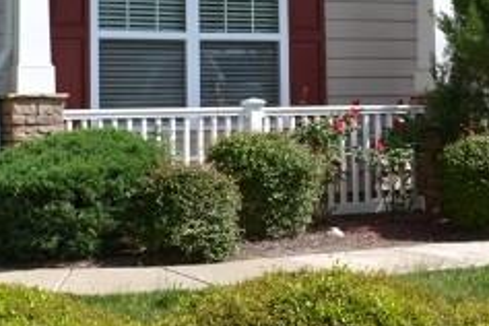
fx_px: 1209
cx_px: 180
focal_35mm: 89
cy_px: -38
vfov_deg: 15.0
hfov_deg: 22.8
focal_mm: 22
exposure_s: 1/200
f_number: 7.1
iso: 100
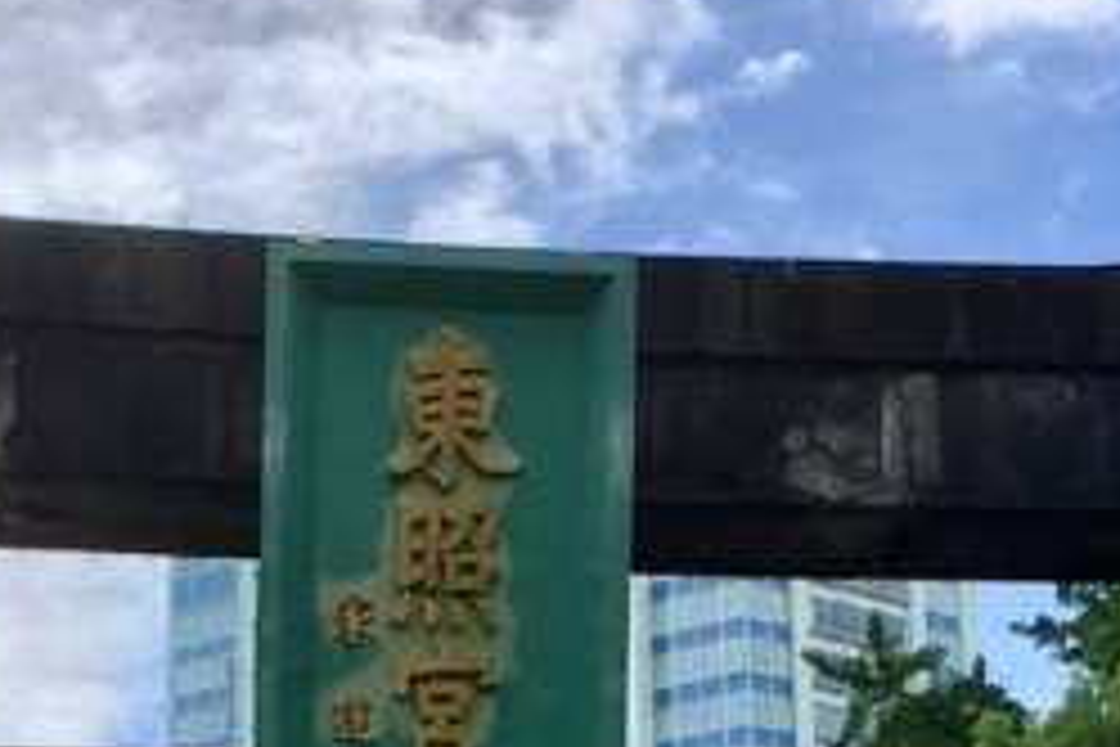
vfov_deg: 10.5
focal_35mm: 124
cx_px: 585
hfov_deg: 16.5
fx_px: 3857
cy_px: 1228
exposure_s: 1/1980
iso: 32
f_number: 2.2
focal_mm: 4.15
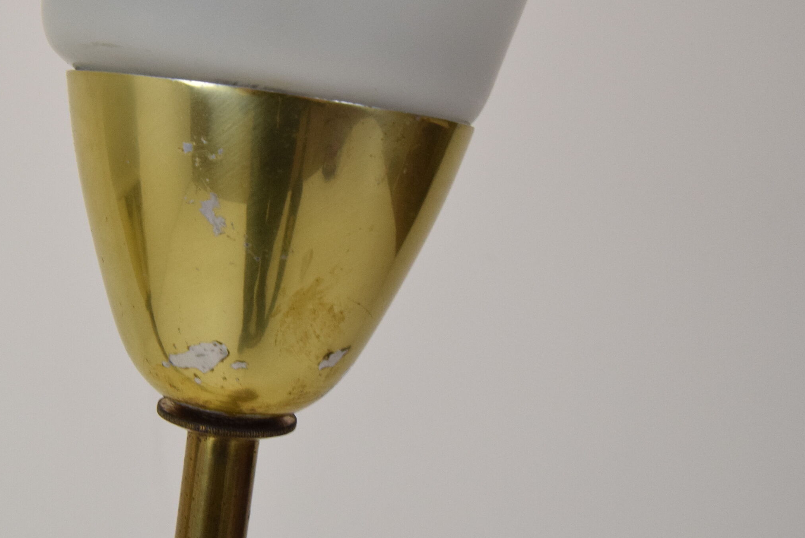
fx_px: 1186
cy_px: 292
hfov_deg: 37.0
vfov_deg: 25.6
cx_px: 251
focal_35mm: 53
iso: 1600
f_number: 14
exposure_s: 1/100
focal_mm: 24
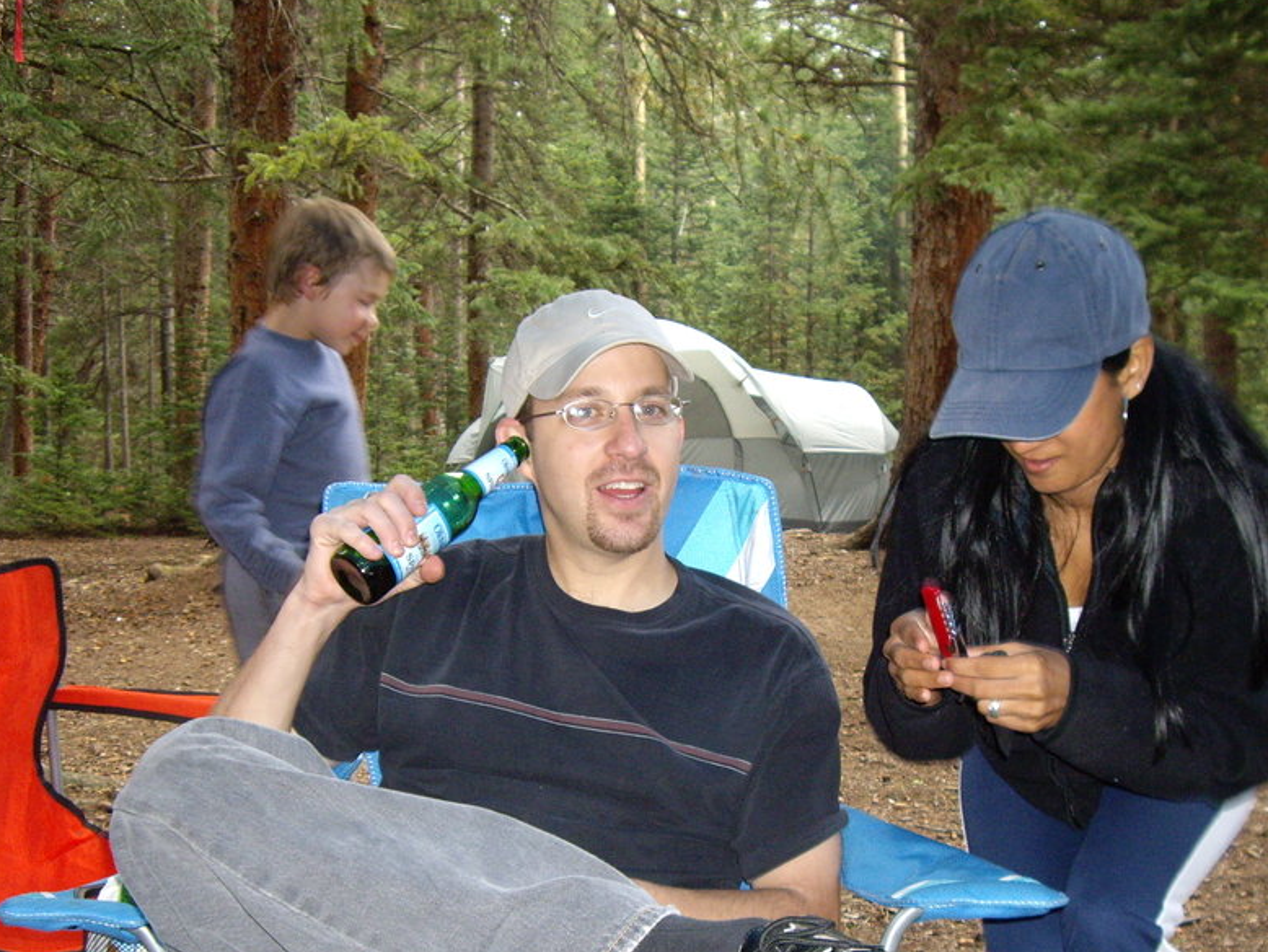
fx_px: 1832
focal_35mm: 50
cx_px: 644
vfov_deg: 29.0
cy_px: 616
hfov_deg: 38.2
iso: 200
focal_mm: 6.2
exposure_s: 1/40
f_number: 2.7
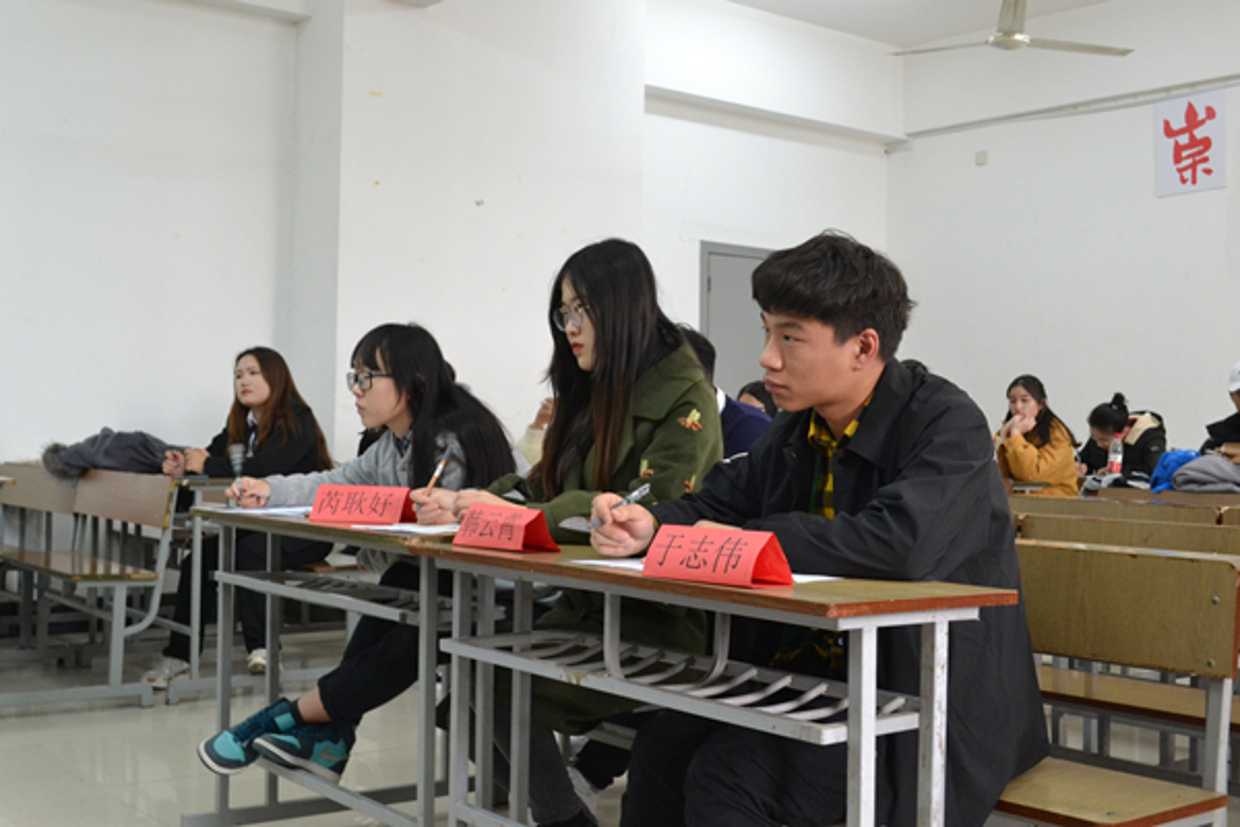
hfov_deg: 46.4
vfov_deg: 31.9
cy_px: 414
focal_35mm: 42
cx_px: 620
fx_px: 1447
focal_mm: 28
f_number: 8
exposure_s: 1/30
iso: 2000
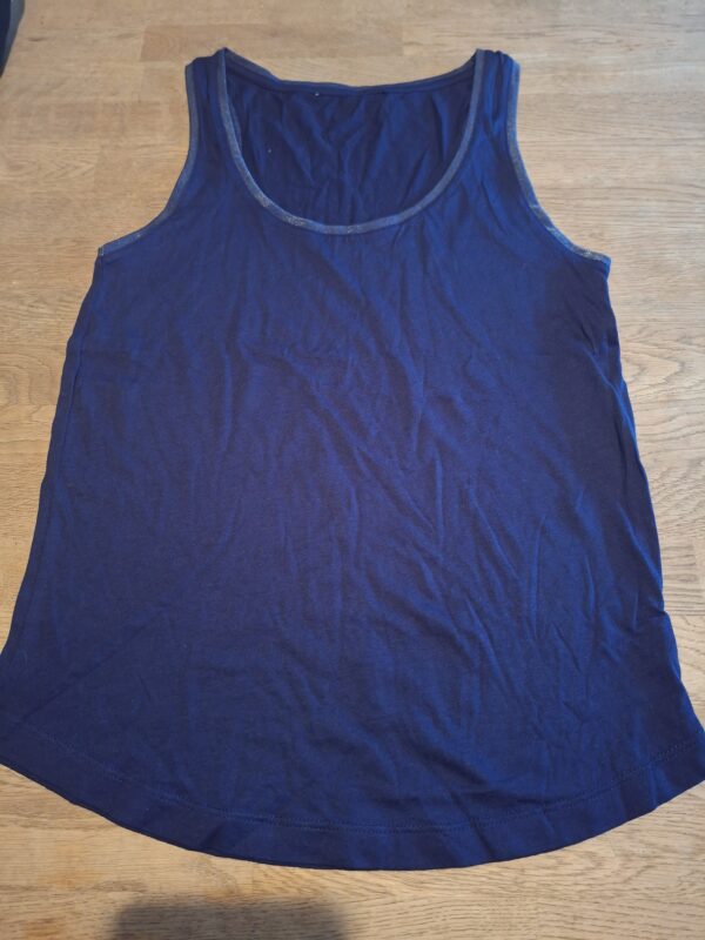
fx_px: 625
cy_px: 470
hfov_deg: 58.9
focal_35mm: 23
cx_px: 352
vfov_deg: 73.9
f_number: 1.8
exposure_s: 1/25
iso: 800
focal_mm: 5.54
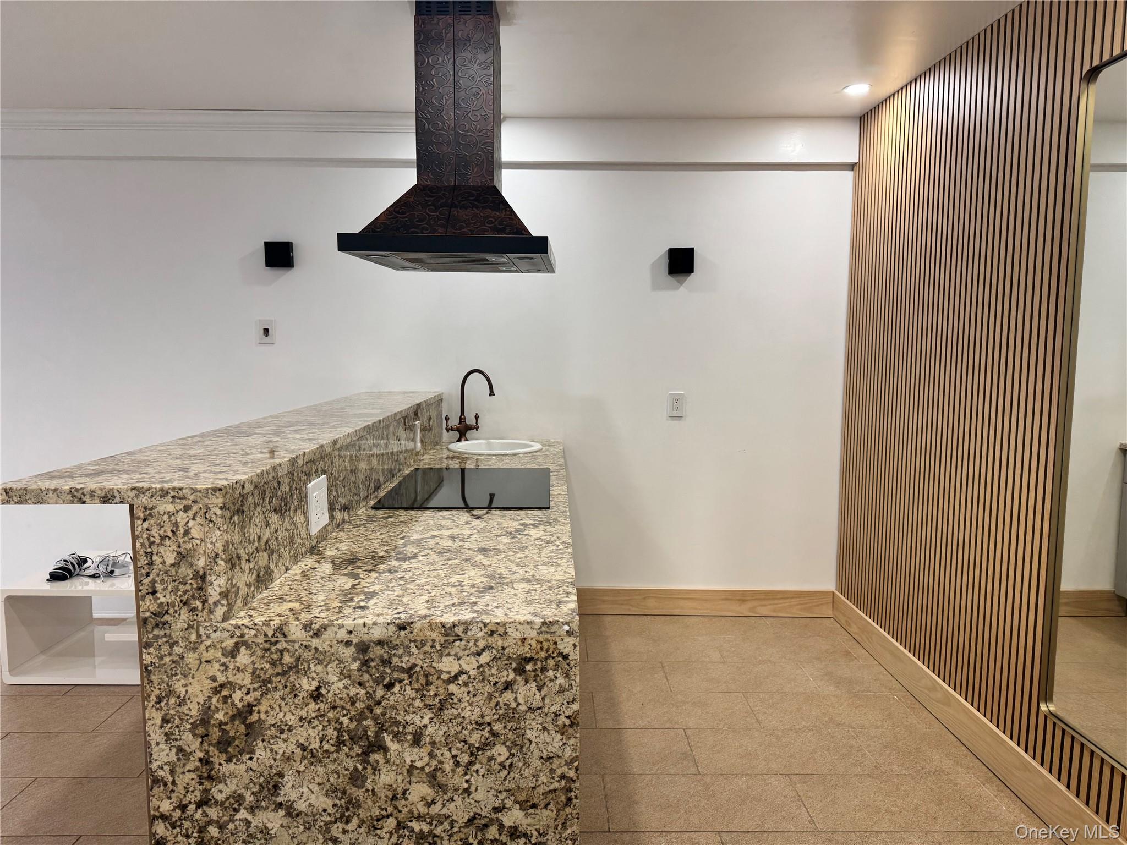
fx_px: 781
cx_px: 564
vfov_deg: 56.8
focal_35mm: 24
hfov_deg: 71.6
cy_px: 422
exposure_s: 1/120
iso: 160
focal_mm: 6.76
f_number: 1.78
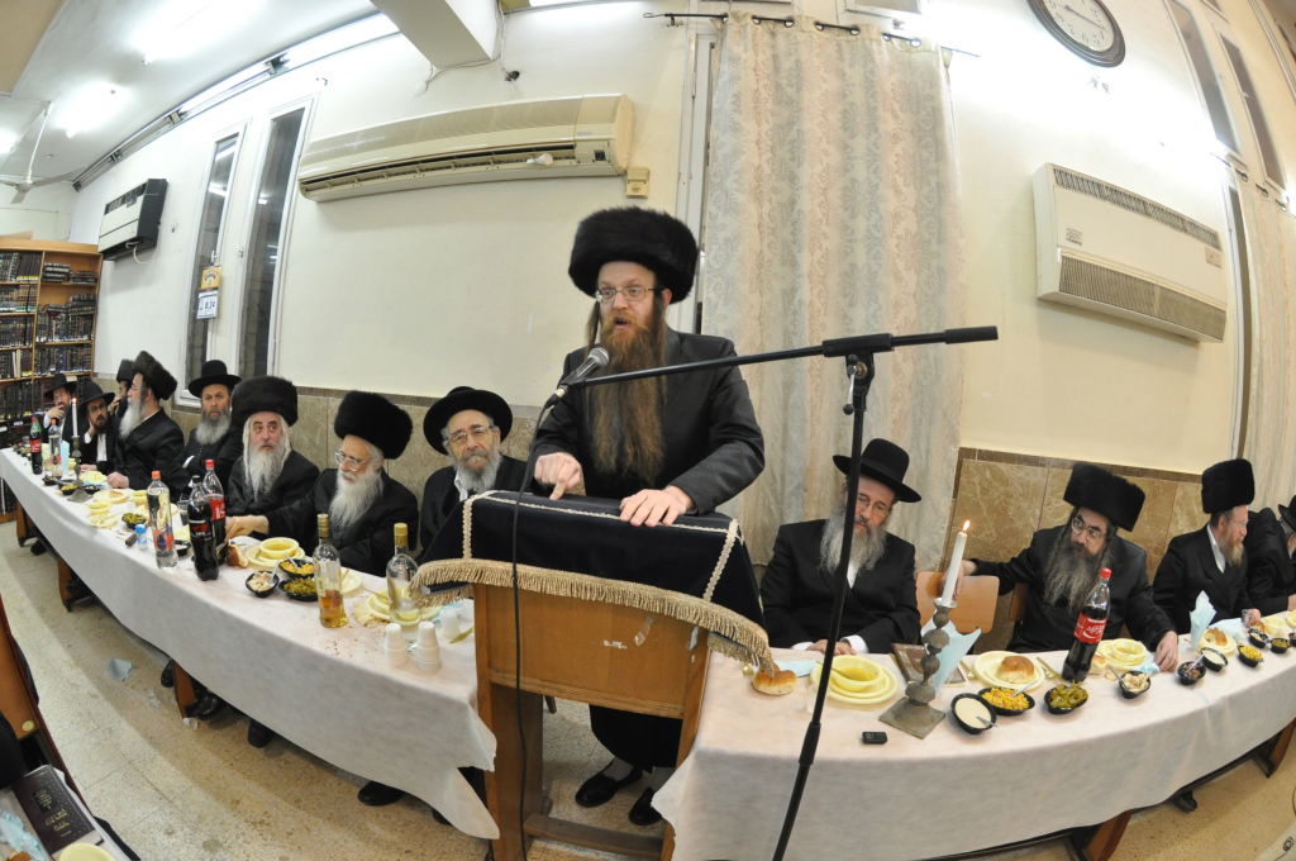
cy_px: 430
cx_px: 648
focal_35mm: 16
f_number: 5.6
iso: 1000
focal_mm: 10.5
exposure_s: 1/80
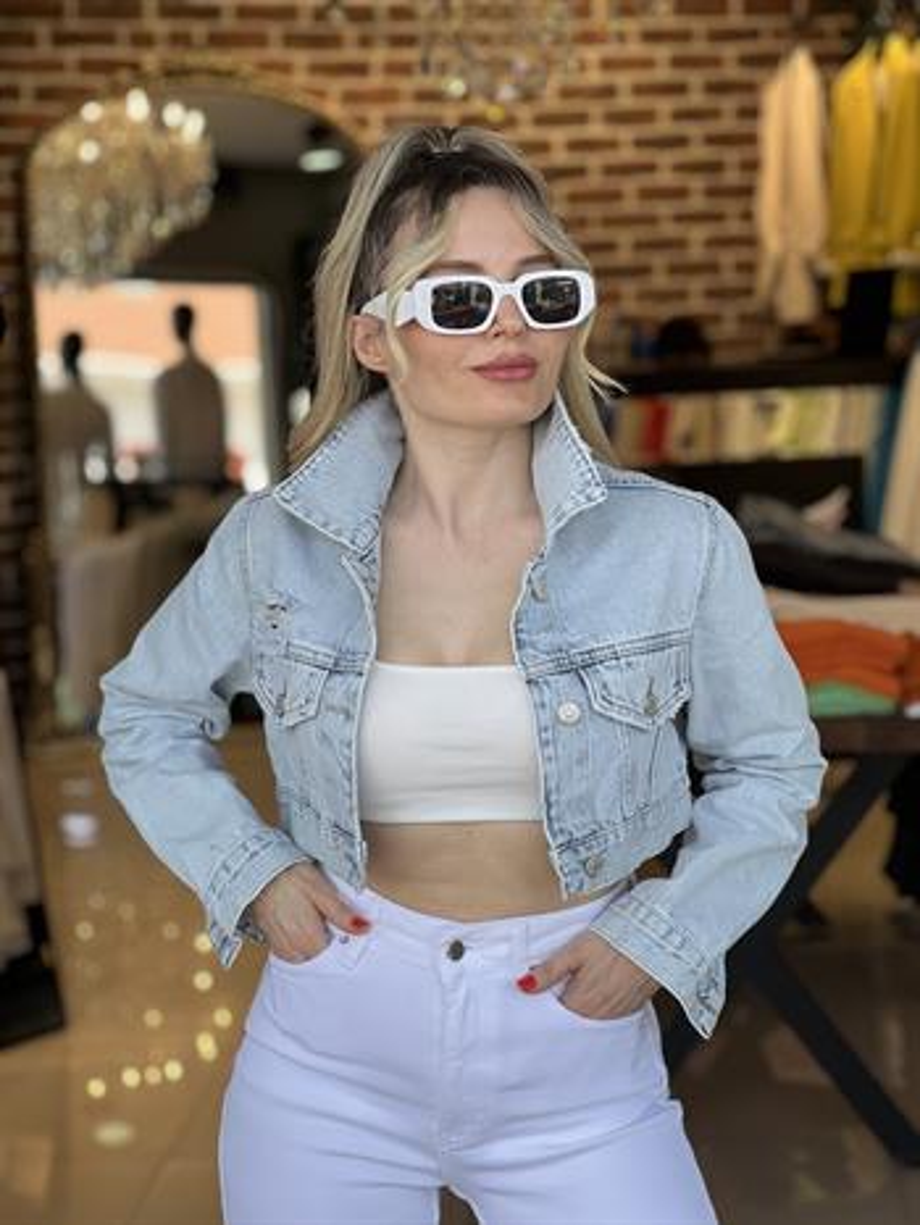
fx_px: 2726
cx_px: 460
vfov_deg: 25.3
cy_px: 612
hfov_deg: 19.2
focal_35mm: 77
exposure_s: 1/100
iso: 25
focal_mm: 9
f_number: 2.8
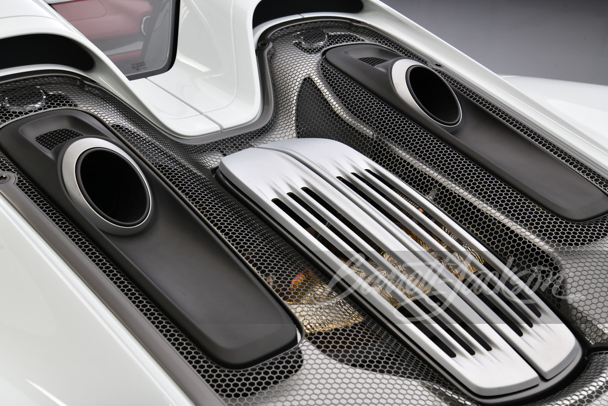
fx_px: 929
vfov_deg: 24.6
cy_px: 203
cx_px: 304
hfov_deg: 36.2
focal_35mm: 55
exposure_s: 1/250
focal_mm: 55
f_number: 8
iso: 160
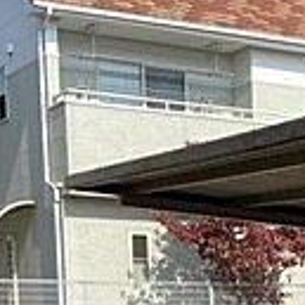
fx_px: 1136
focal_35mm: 114
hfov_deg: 14.2
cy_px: 447
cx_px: 473
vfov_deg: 14.4
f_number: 1.8
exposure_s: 1/2688
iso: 32
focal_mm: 4.25
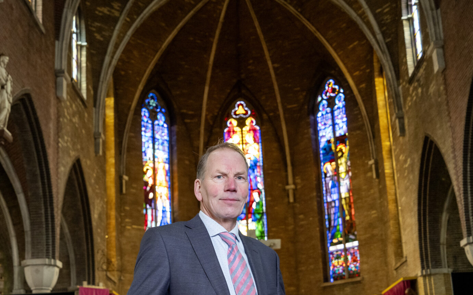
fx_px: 709
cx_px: 167
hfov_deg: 36.6
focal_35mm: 55
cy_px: 225
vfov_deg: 23.3
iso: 1600
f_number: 4.5
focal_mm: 35
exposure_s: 1/40
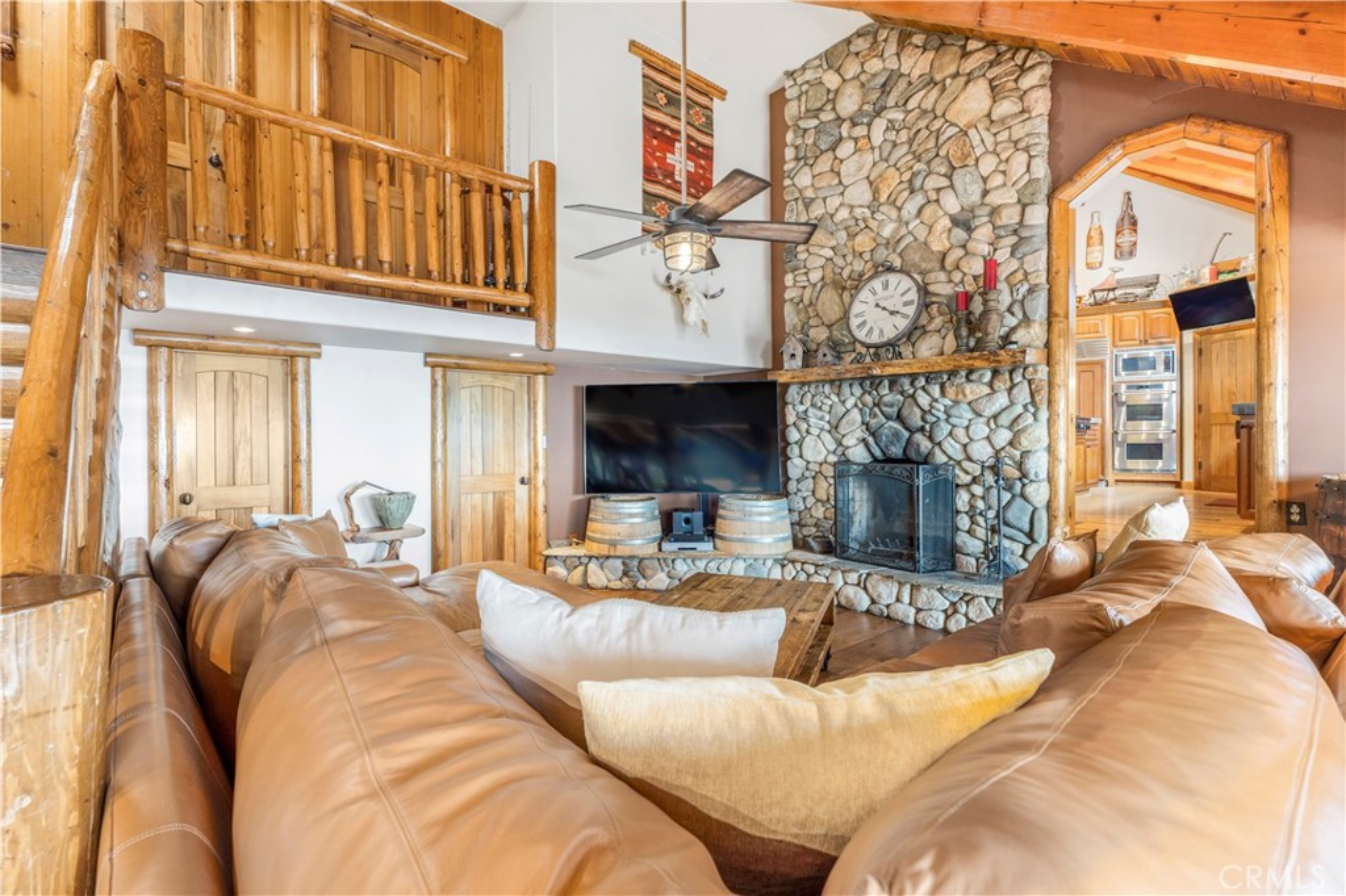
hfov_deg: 96.8
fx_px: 598
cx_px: 673
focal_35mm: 16
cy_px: 448
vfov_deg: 73.7
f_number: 5.6
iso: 800
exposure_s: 1/10
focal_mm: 16
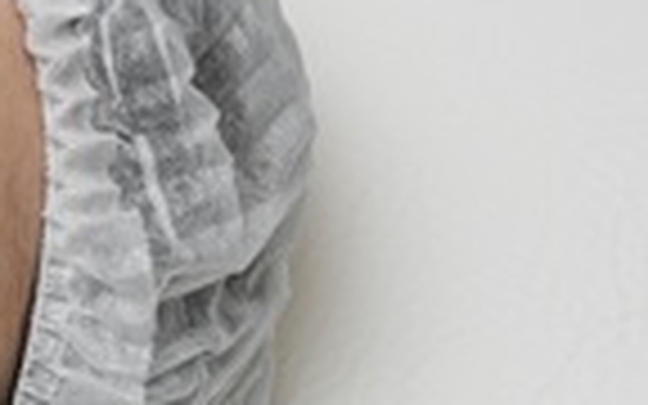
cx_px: -698
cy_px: 274
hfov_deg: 8.5
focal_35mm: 233
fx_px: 4115
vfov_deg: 5.6
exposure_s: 1/125
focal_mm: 55
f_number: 8
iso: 500
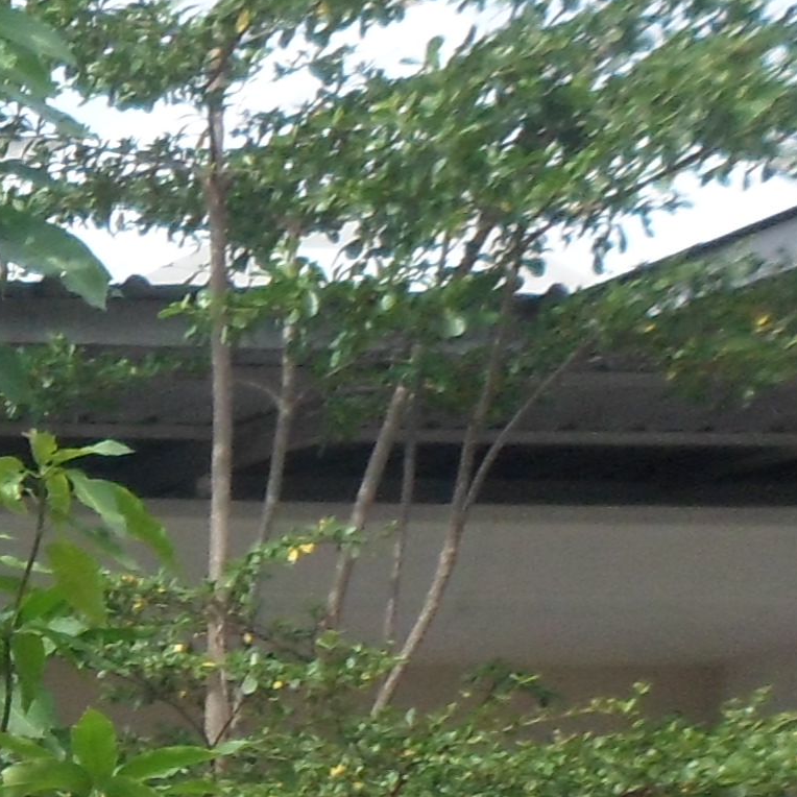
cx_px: -1375
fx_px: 3386
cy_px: 1136
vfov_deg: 12.8
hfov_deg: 10.6
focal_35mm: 130
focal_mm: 4.9
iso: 80
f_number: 3.3
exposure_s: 1/750
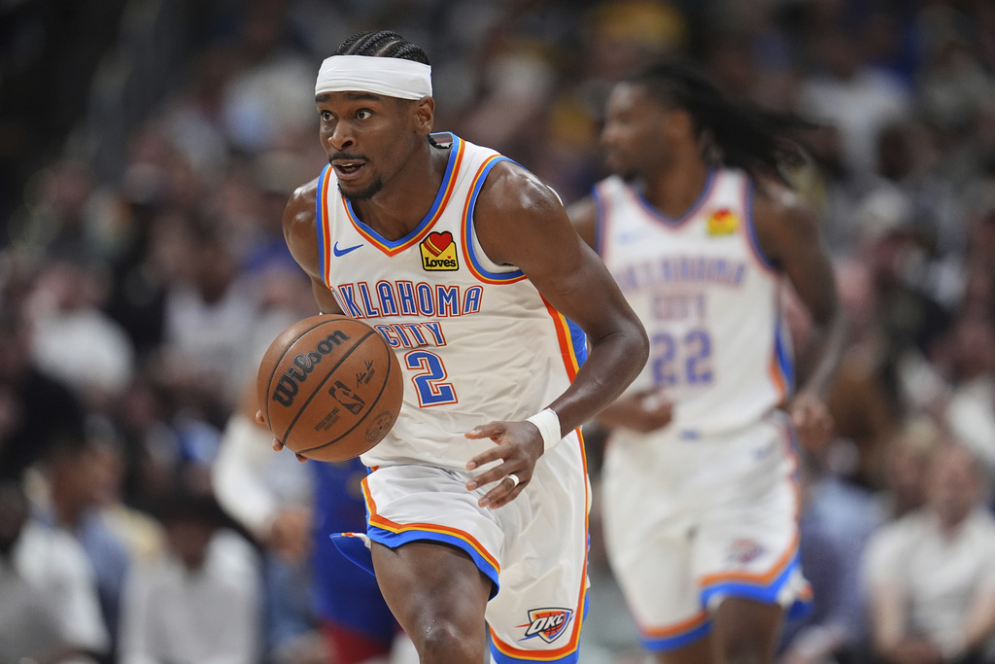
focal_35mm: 400
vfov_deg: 3.4
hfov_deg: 5.2
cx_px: 498
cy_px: 332
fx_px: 11056
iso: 5000
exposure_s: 1/2000
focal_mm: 400
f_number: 3.2
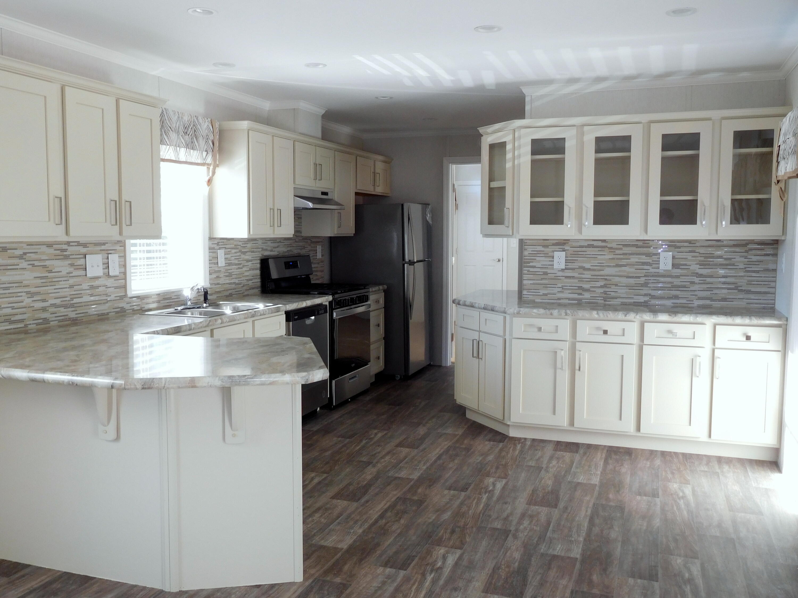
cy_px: 299
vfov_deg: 44.2
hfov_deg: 56.8
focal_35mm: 32
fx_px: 738
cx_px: 399
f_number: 3.6
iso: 125
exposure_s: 1/30
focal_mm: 5.7
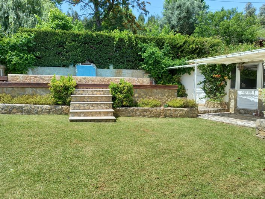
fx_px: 191
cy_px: 100
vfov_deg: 54.8
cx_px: 132
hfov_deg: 69.4
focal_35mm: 25
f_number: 2
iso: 25
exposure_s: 1/322
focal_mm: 4.6
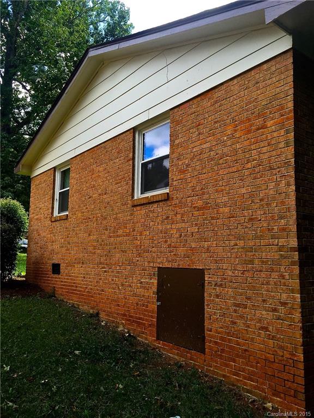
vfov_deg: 61.7
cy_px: 209
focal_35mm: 29
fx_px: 351
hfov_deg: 48.2
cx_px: 157
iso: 32
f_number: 2.2
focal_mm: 4.15
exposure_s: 1/439
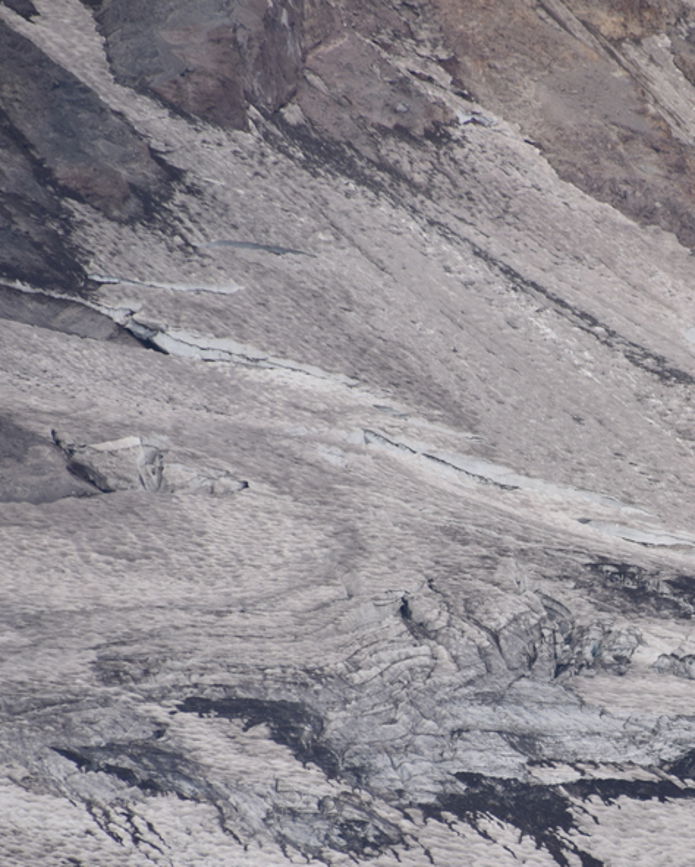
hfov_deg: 2.5
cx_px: 620
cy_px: 612
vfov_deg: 3.2
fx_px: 15650
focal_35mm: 609
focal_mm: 300
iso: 100
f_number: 7.1
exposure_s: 1/640
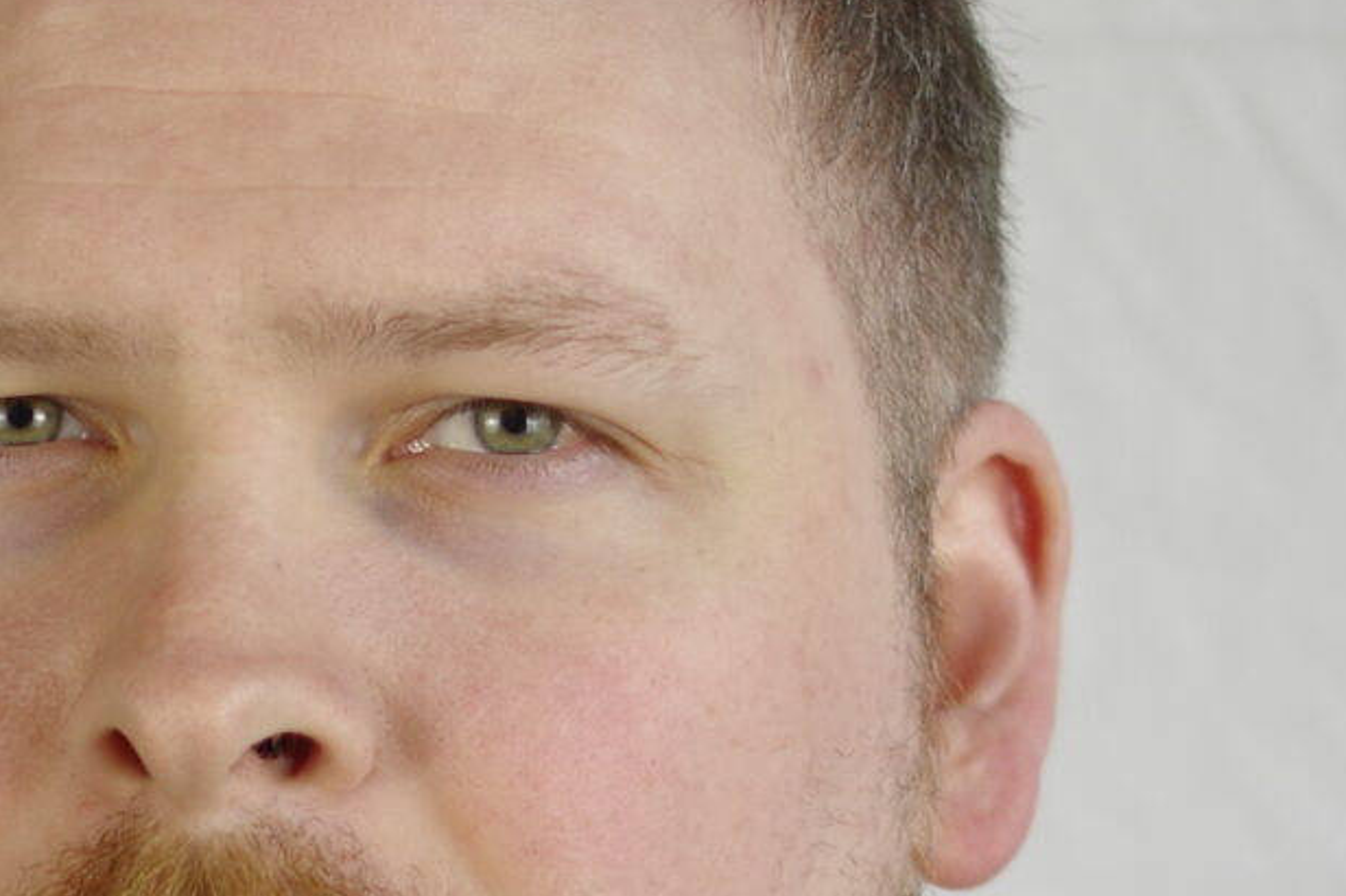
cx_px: 173
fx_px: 8071
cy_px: 1042
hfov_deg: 9.5
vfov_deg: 6.3
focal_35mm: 216
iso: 200
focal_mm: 35
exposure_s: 1/125
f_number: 2.4
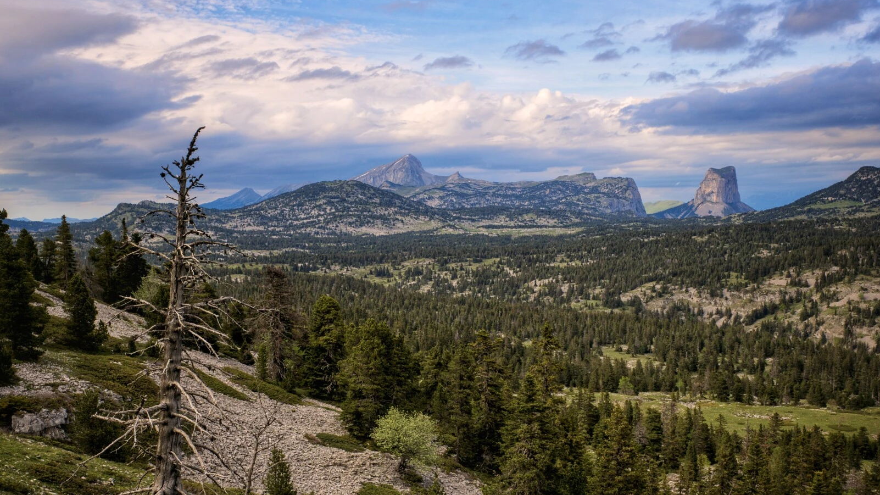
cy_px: 300
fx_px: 1027
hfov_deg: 46.4
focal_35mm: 44
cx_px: 423
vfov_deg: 27.0
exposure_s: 1/50
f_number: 14
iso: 100
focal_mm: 35
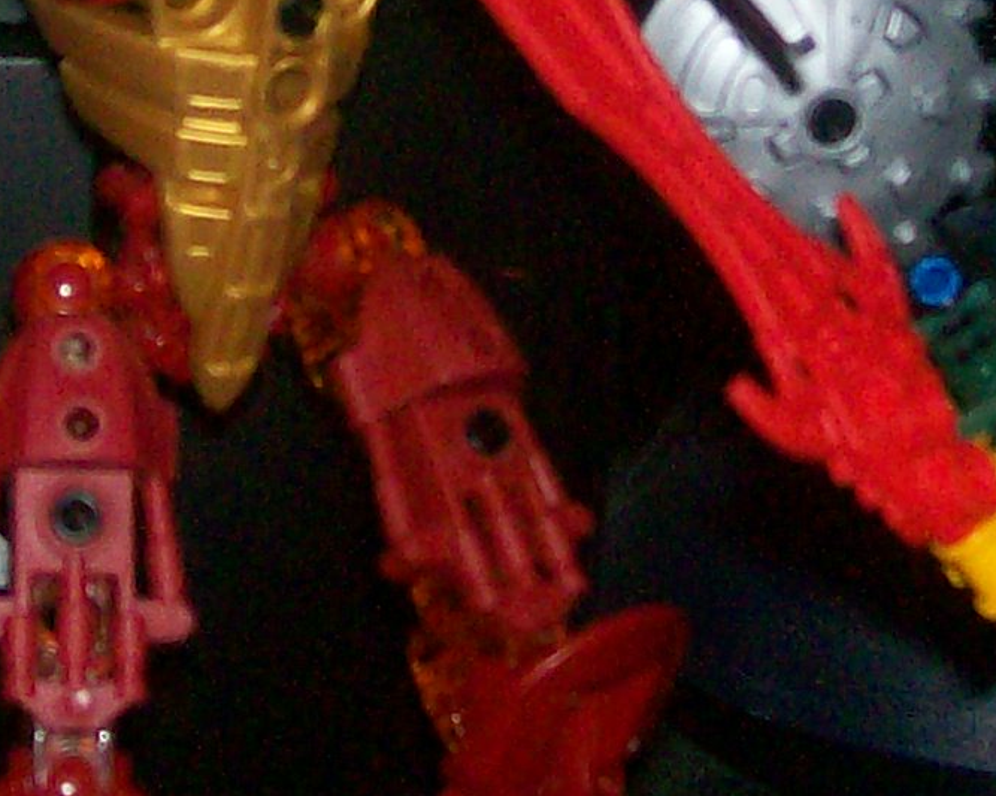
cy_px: -22
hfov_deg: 12.8
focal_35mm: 150
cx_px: 270
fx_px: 4420
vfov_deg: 10.2
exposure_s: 1/64
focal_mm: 6
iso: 140
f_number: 2.7
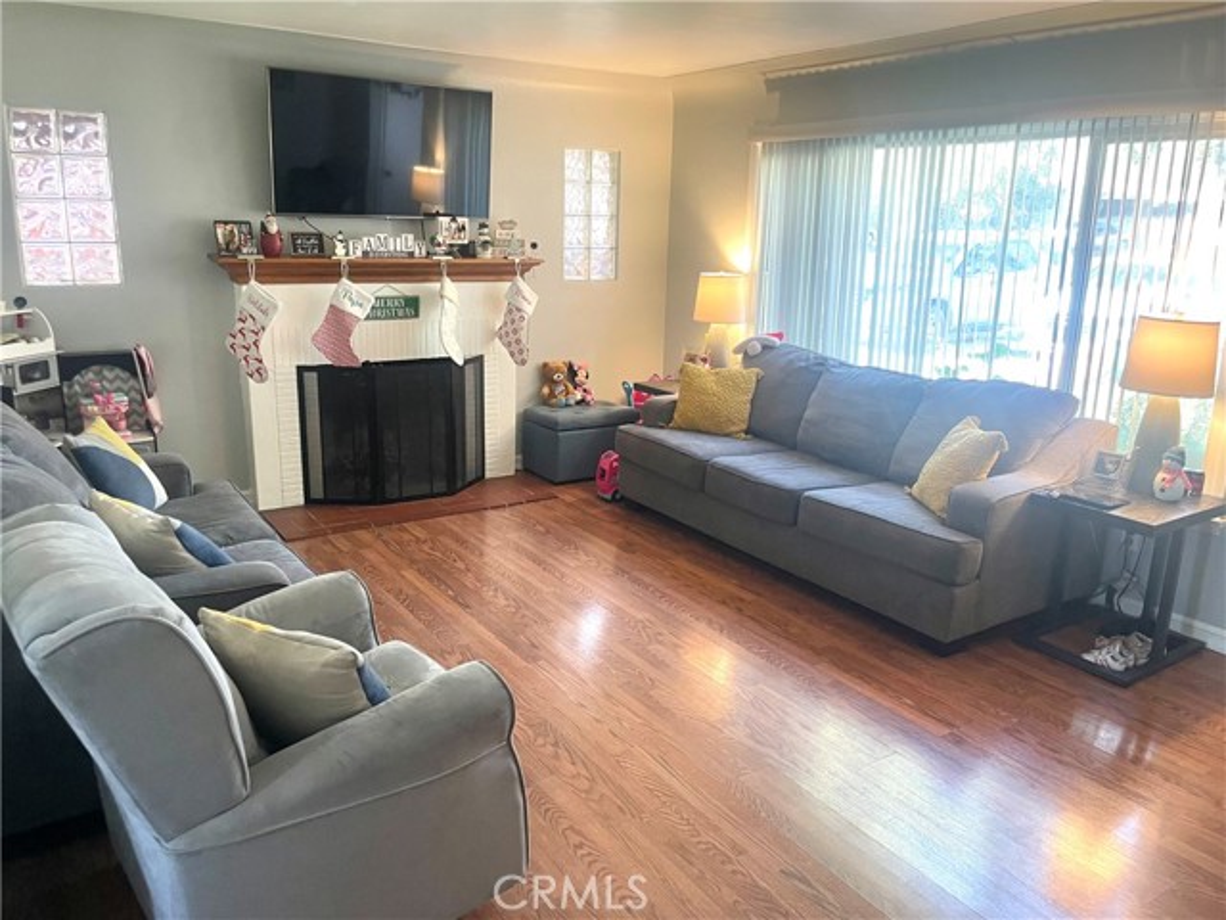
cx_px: 613
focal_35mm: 26
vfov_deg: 53.1
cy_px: 460
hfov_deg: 67.3
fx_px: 921
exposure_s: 1/60
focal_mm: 4.2
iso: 125
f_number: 1.6
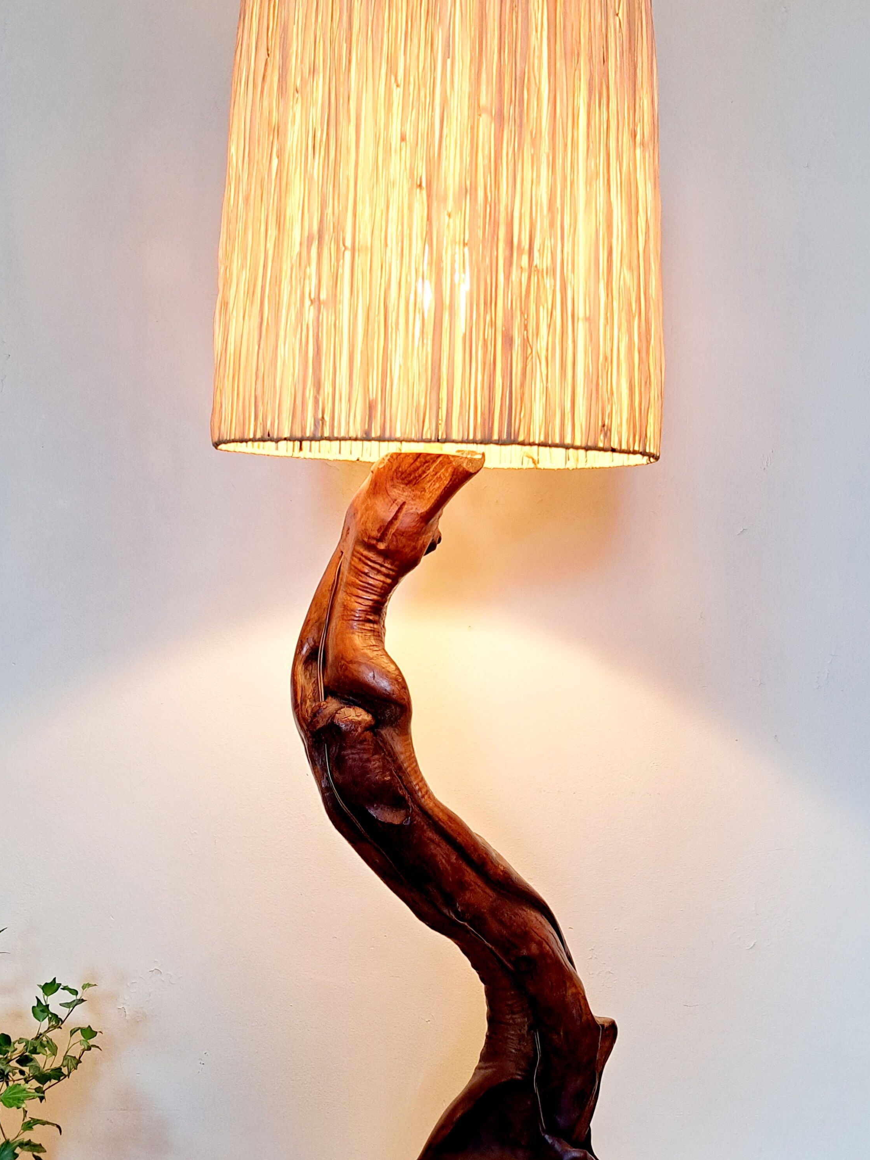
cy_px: 657
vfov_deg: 51.2
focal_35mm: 36
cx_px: 488
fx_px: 1206
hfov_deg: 39.6
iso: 125
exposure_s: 1/50
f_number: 1.8
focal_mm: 5.23
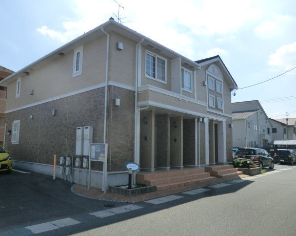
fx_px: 228
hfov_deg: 65.9
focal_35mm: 26
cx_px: 135
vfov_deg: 54.9
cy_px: 117
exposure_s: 1/250
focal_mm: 4.3
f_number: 7.5
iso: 80
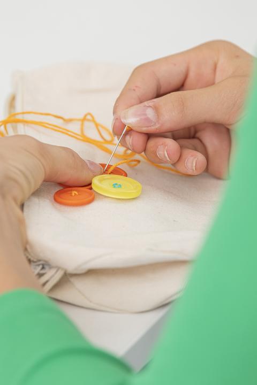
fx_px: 2141
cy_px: 192
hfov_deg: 6.9
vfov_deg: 10.3
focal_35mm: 200
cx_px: 128
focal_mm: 200
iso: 200
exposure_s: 1/250
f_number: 5.6
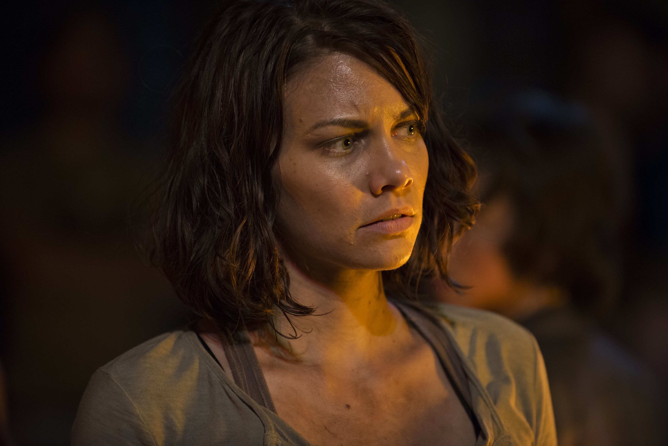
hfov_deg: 10.3
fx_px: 3712
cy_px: 223
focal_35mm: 200
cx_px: 334
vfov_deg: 6.9
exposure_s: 1/160
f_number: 2.8
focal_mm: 200
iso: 2000
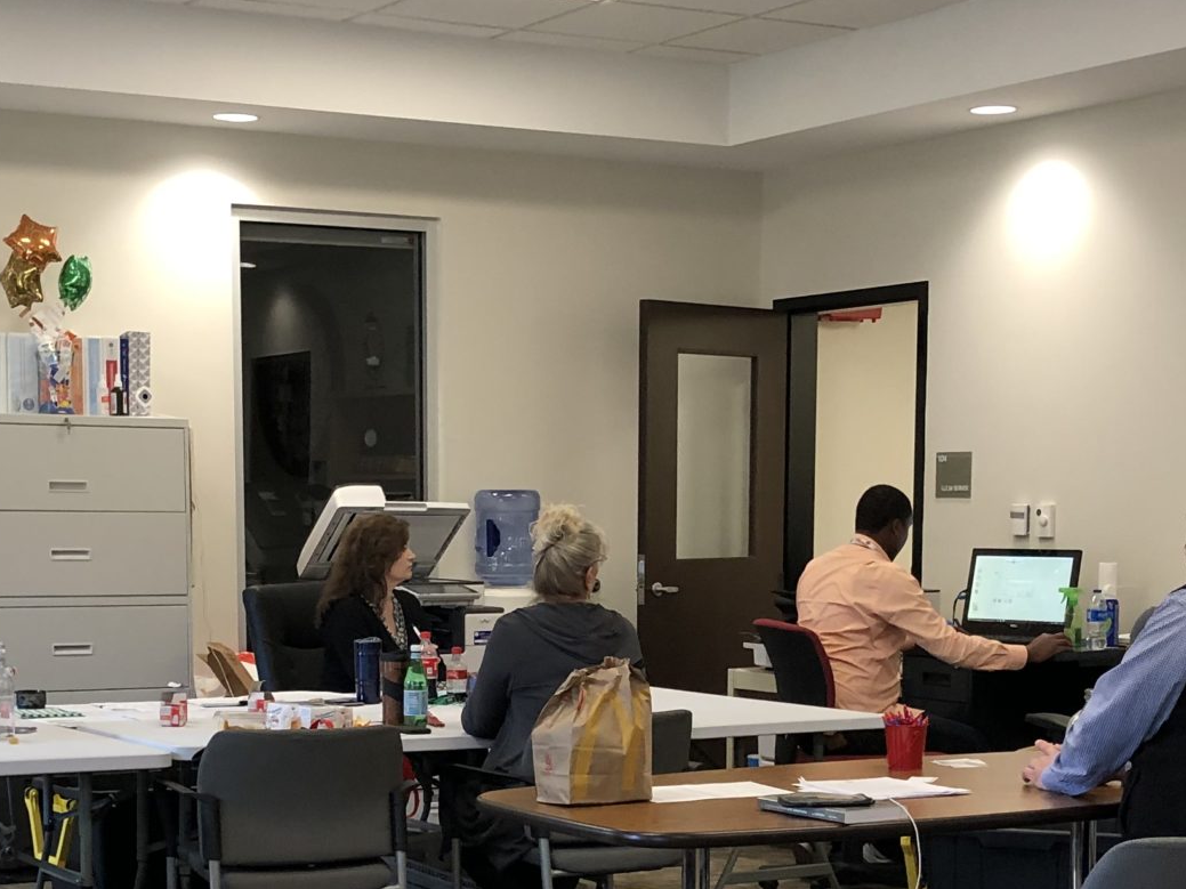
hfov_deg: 28.1
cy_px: 782
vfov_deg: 20.9
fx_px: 2364
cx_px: 513
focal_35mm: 69
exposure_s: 1/30
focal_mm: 3.99
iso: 40
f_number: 1.8
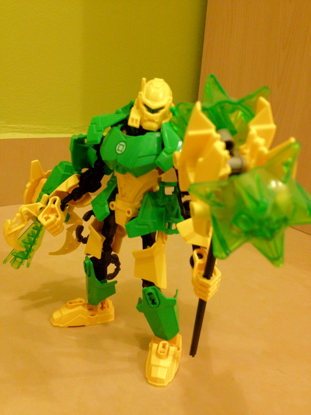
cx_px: 156
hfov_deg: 40.7
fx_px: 419
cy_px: 208
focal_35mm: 35
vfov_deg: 52.6
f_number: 2.4
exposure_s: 1/15
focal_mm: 4.28
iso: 400
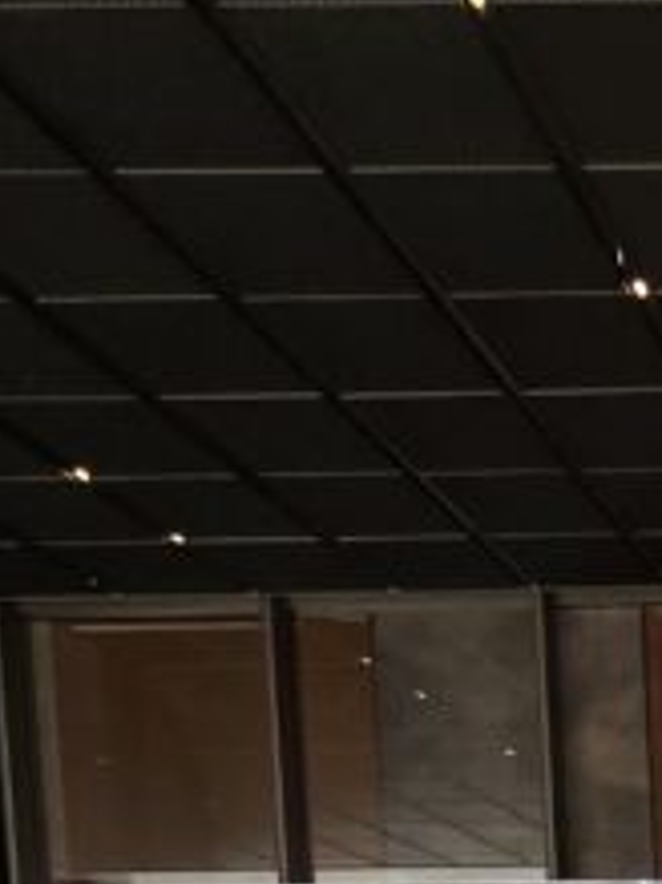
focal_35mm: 131
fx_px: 3344
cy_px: 1853
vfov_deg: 12.8
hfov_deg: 10.6
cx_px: 1195
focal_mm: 3.99
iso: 25
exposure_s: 1/120
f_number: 1.8
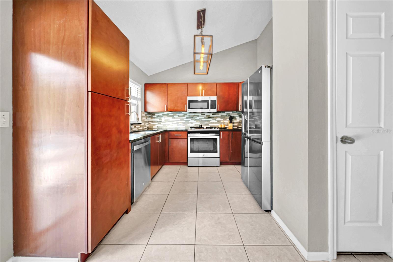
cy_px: 131
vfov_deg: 90.0
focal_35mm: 12
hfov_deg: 112.6
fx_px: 131
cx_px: 196
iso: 800
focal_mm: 12
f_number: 8
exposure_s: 1/60
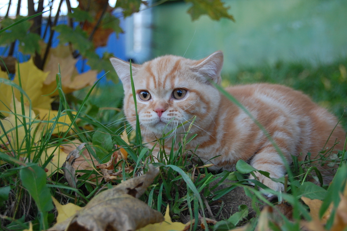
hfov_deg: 27.7
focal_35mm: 73
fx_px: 703
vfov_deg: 18.6
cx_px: 176
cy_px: 116
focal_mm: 48
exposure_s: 1/80
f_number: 5.6
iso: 400
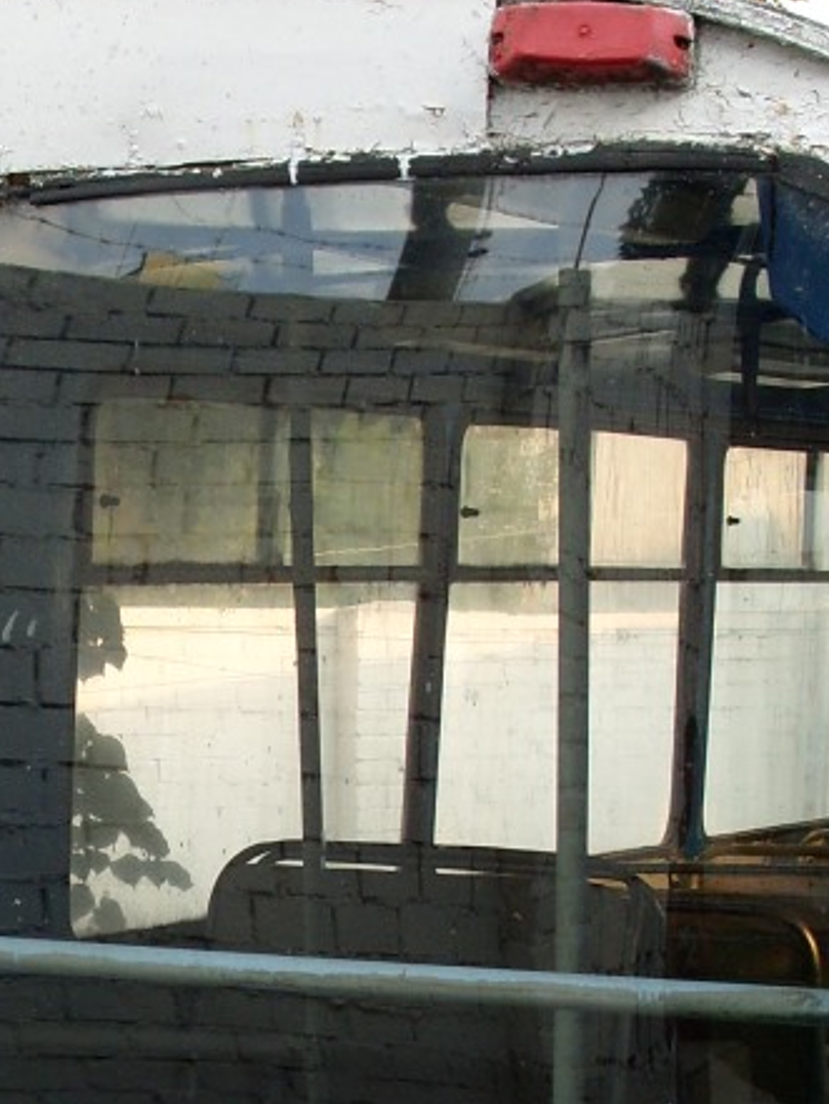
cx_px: 30
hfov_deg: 13.2
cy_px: 916
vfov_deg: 17.5
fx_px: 3543
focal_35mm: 111
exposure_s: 1/125
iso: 80
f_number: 3.7
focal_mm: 7.8
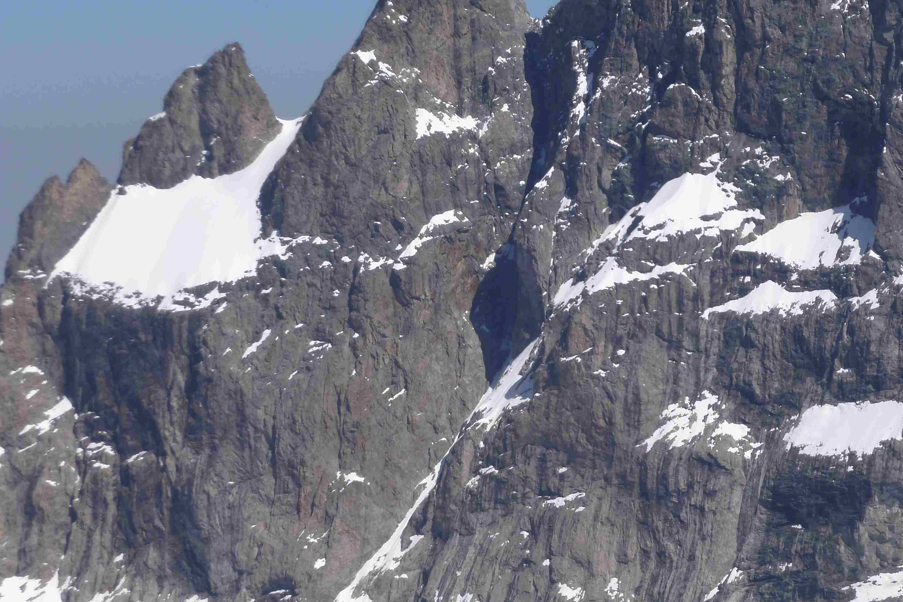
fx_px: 5217
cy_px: 169
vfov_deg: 6.6
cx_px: 572
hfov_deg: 9.9
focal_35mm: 208
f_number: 5.6
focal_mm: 27.7
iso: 100
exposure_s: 1/640
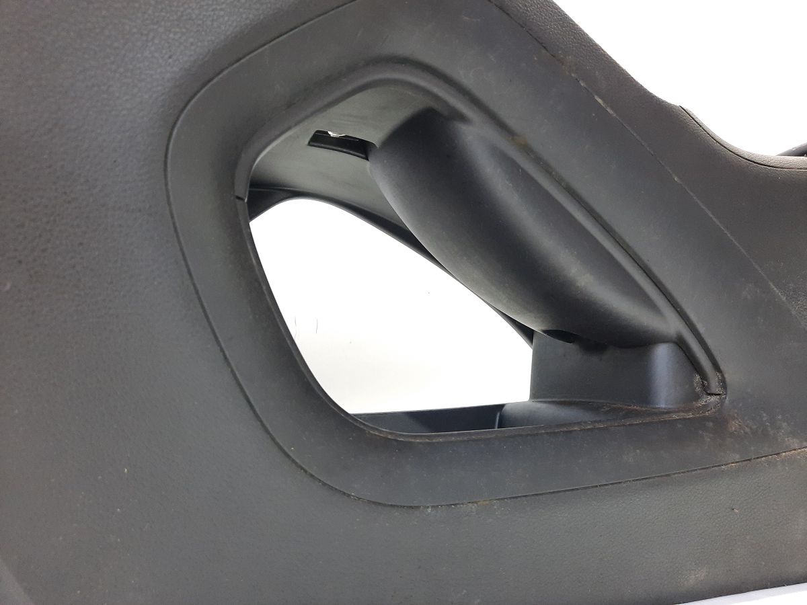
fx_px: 583
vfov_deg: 54.9
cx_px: 404
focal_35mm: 25
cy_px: 302
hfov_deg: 69.4
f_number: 2
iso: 320
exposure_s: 1/50
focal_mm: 4.6
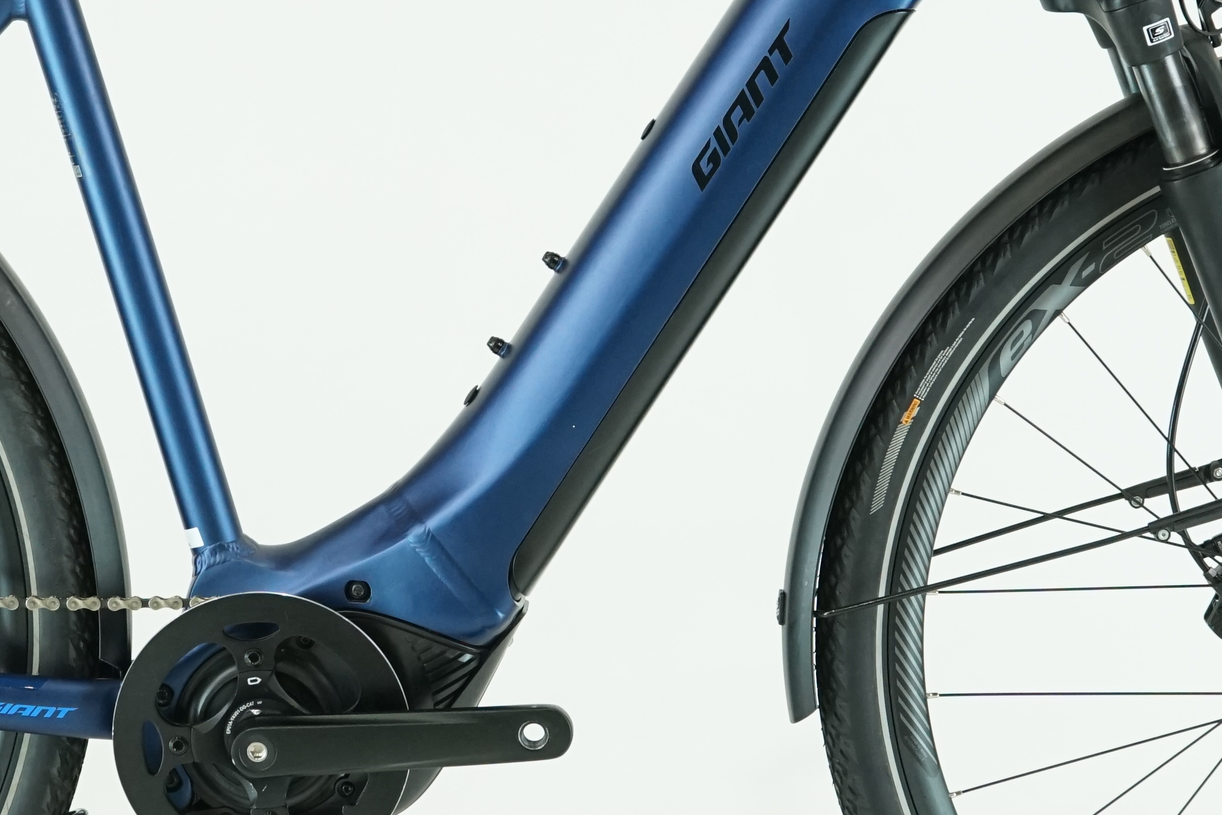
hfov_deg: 15.3
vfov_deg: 10.2
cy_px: 251
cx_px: 486
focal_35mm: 134
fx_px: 4548
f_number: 5.6
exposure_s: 1/200
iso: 1600
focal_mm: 53
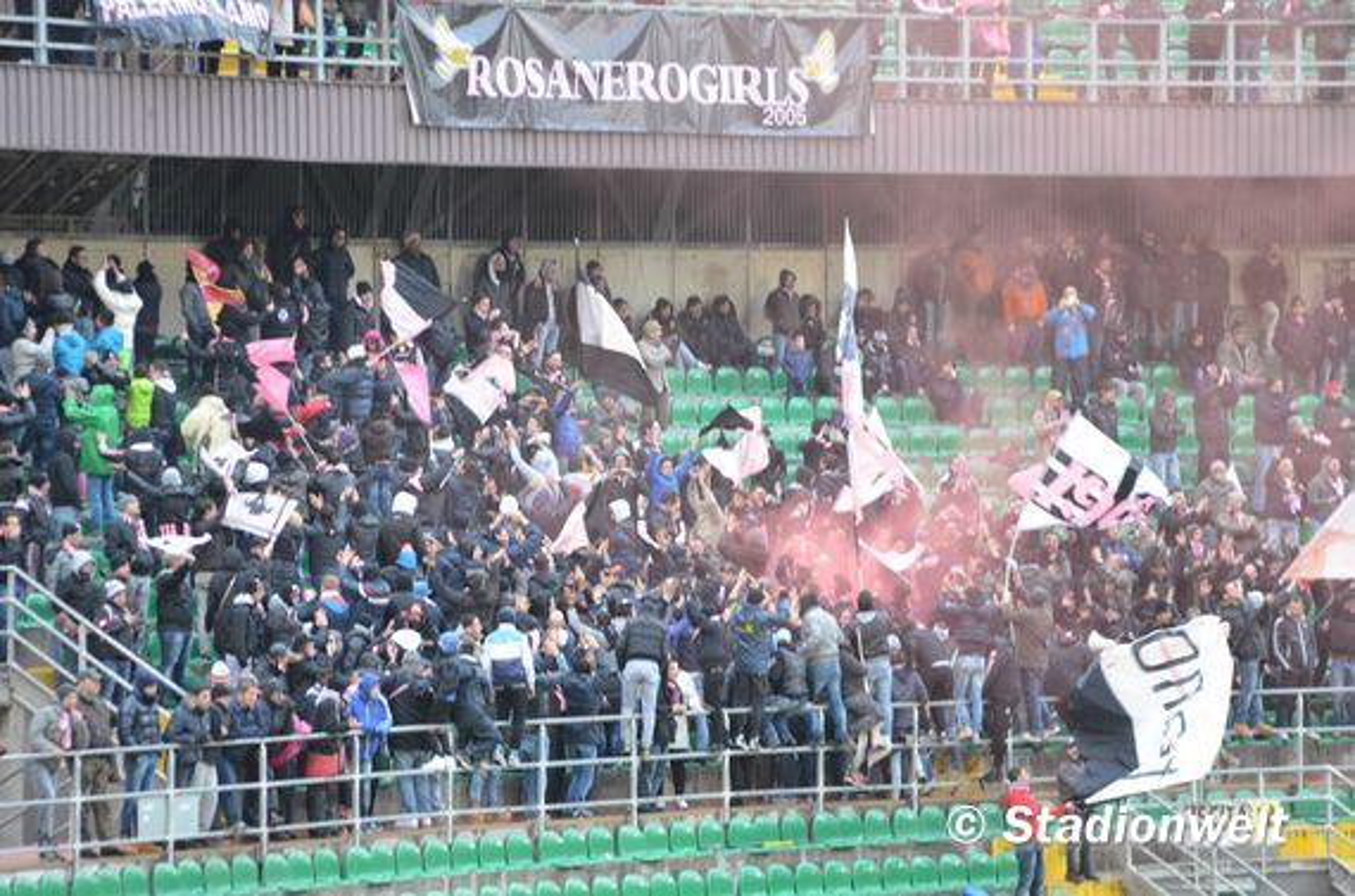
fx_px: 7603
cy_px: 448
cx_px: 678
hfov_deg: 10.2
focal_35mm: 202
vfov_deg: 6.7
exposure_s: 1/125
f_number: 4.2
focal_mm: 135
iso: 1100
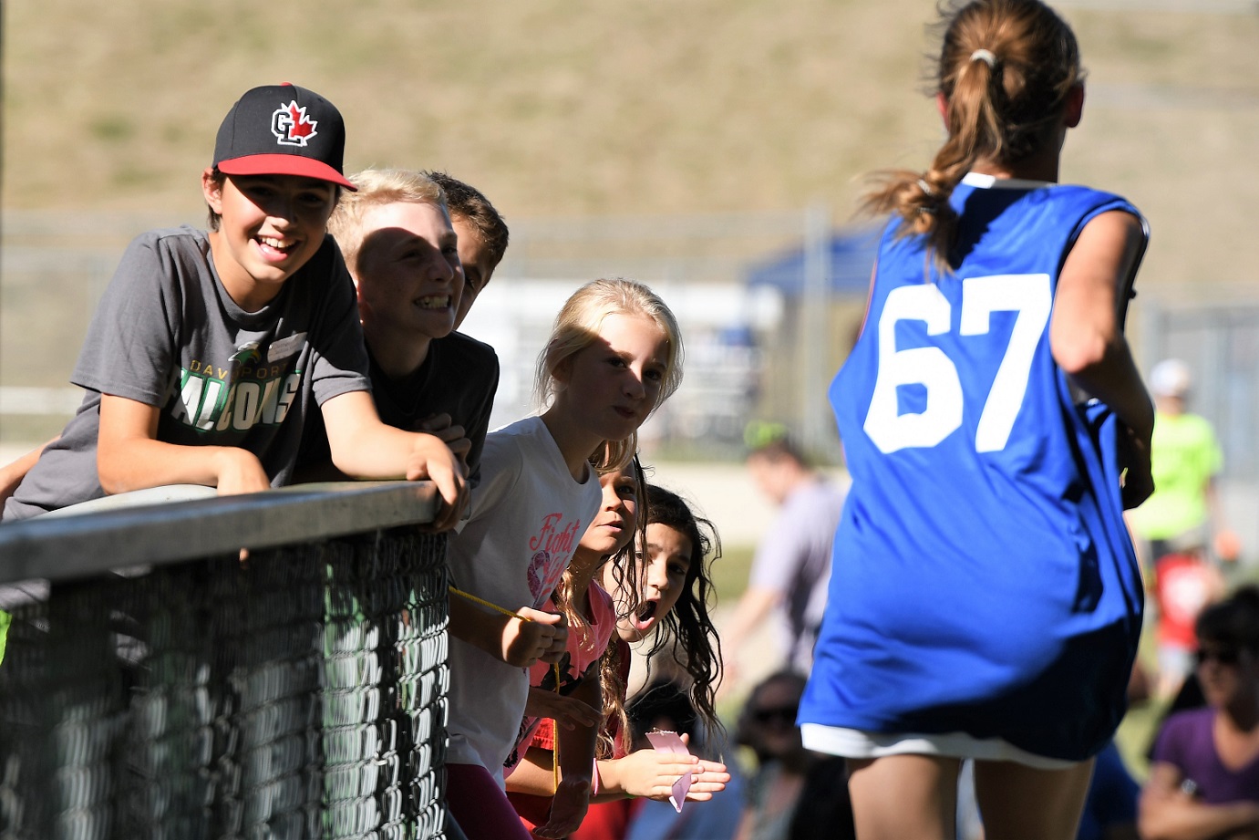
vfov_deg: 4.6
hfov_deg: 6.9
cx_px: 630
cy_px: 420
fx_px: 10492
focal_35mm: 300
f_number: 4.5
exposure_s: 1/1000
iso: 140
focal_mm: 200
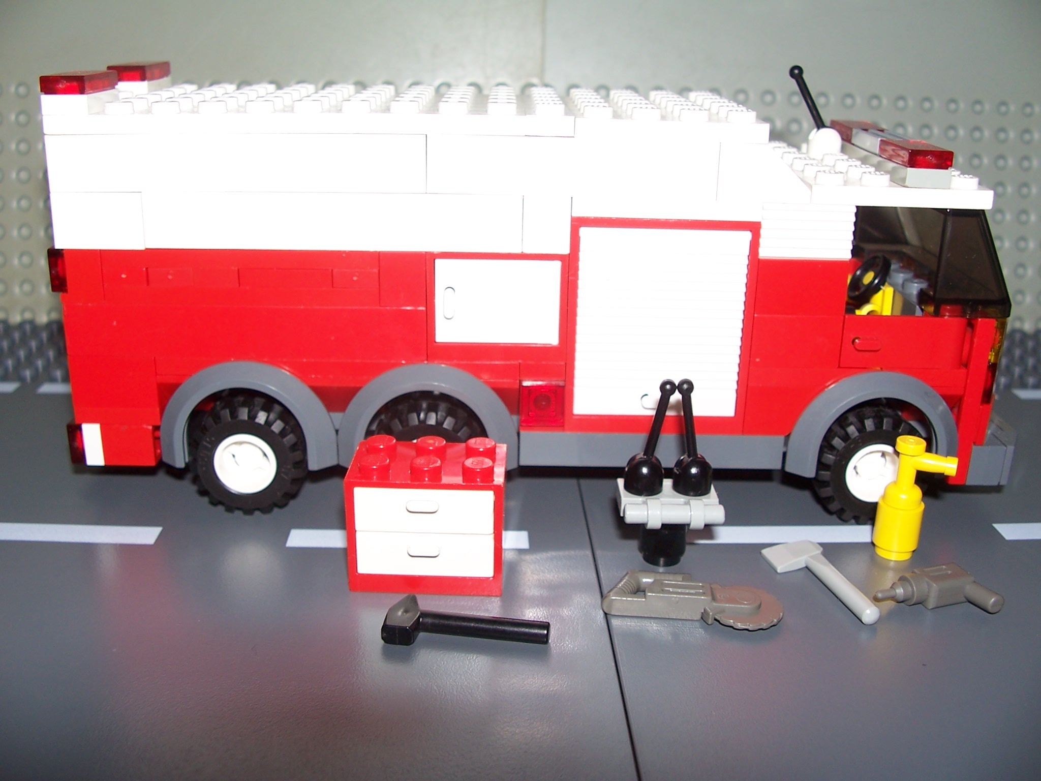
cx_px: 520
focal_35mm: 35
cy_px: 390
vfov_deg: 40.7
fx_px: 1053
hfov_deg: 52.6
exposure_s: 1/60
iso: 80
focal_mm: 6
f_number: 2.8
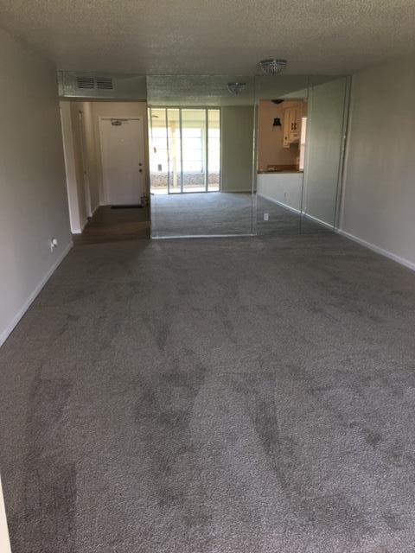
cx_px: 208
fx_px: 464
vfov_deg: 61.7
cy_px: 276
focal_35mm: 29
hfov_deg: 48.2
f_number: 2.2
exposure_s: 1/30
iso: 32
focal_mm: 4.15
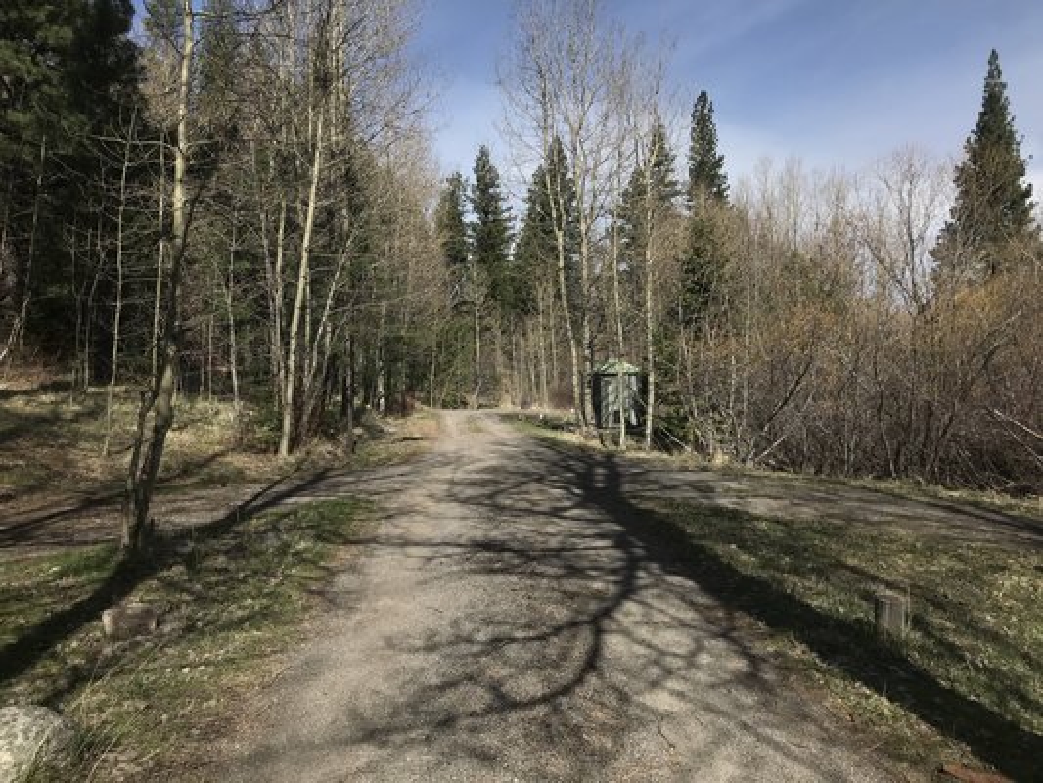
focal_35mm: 28
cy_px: 392
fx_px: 844
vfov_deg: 49.8
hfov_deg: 63.4
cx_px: 522
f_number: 1.8
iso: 20
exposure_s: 1/2907
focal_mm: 3.99
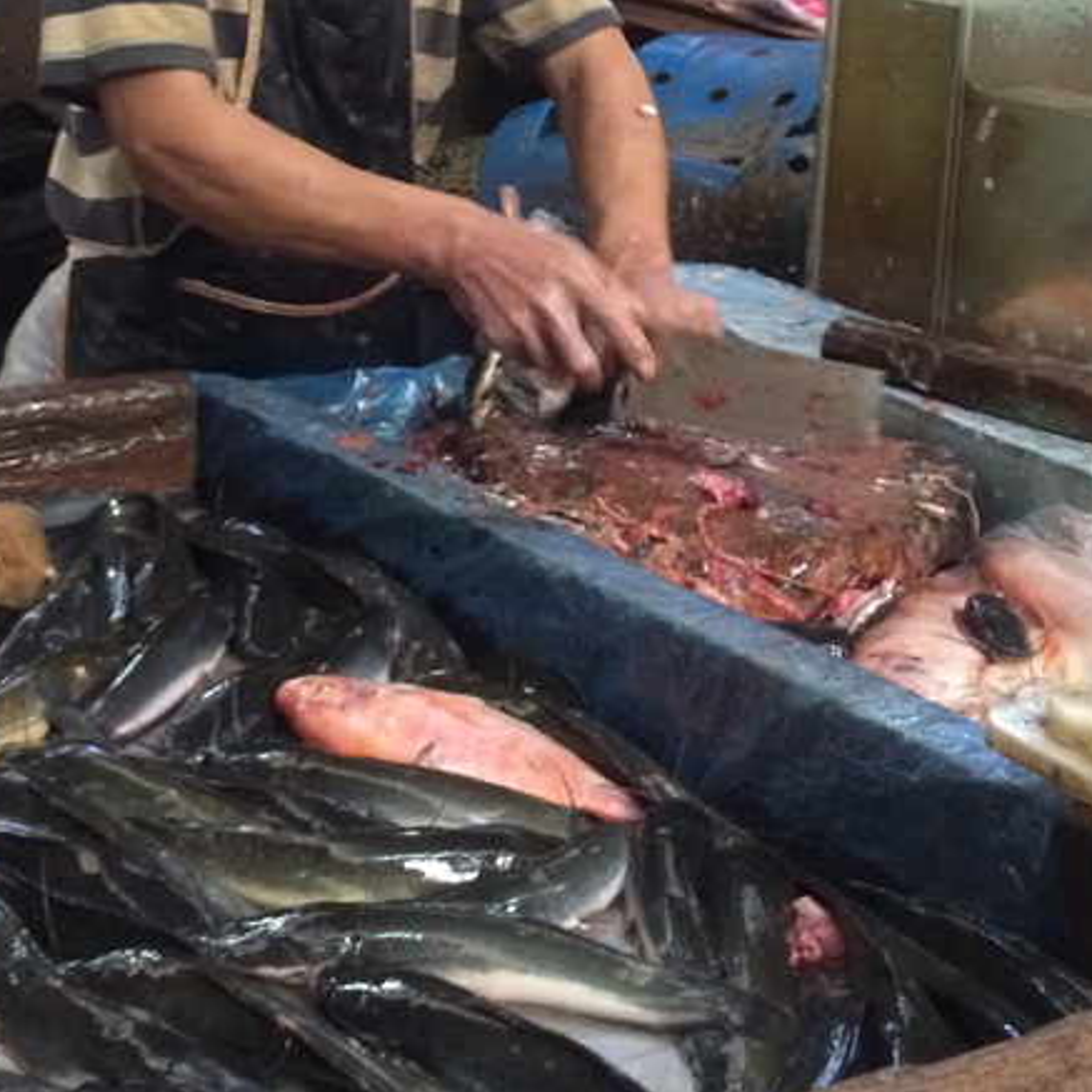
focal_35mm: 60
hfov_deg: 28.3
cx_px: 325
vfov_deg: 27.9
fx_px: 2141
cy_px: 197
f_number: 2.2
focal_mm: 4.15
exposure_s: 1/17
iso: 320
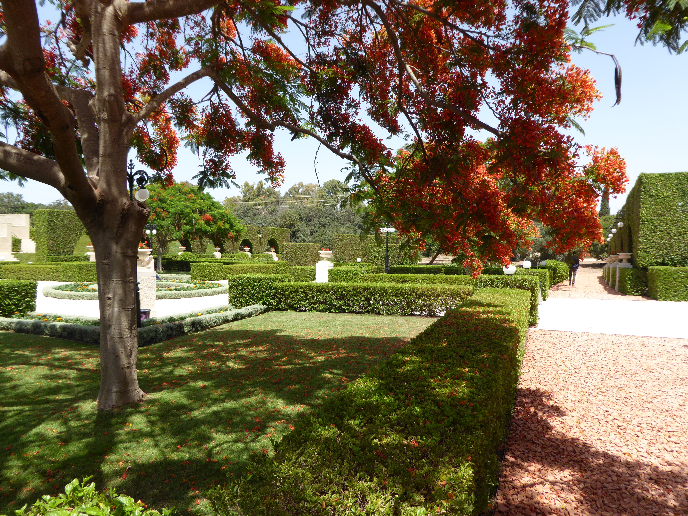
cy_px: 258
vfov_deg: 56.8
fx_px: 477
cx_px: 344
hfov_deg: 71.6
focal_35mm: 24
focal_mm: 4.3
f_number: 3.3
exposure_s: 1/500
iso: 100
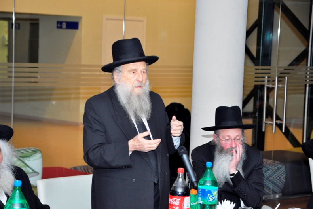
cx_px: 157
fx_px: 922
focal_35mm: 106
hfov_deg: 19.3
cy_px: 104
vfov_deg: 12.9
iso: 800
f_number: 5
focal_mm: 70
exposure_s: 1/125
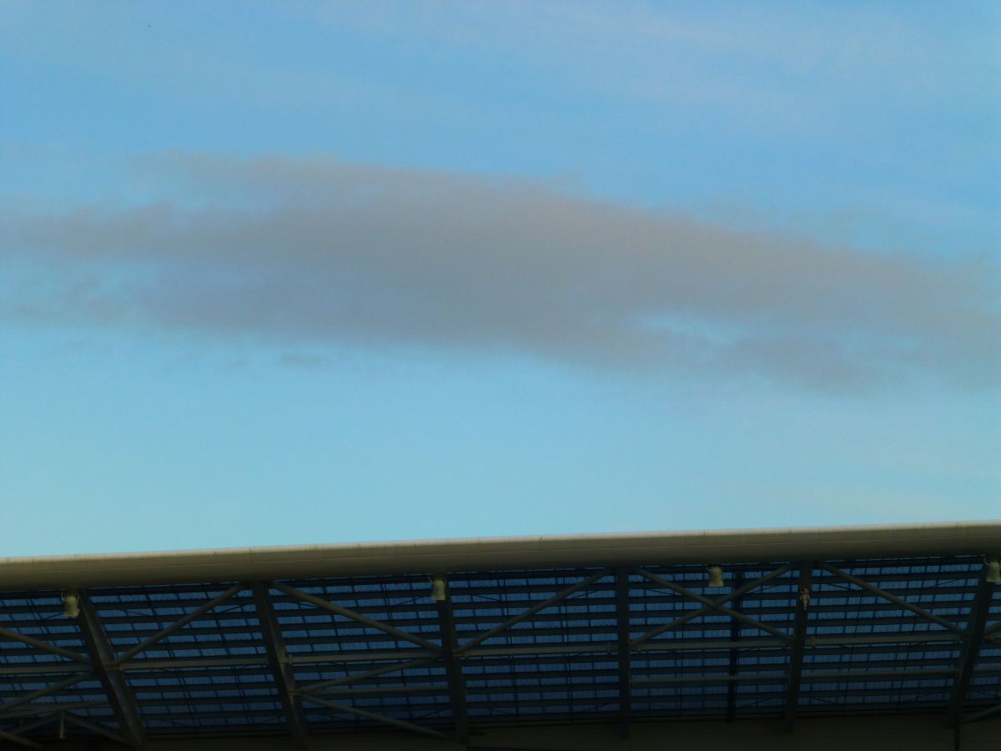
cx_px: 500
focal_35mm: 115
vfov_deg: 12.9
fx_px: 3325
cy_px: 376
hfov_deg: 17.1
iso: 100
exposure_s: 1/160
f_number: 5.3
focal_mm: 20.6
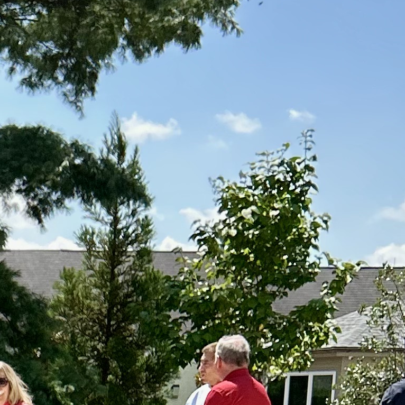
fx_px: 1602
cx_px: -373
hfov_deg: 12.8
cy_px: 652
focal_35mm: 121
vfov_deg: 13.4
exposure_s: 1/1934
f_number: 1.5
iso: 50
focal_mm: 5.7
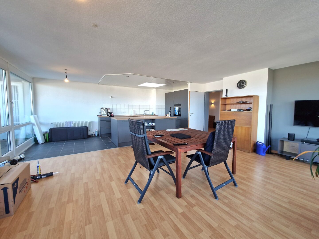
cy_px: 120
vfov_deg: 89.9
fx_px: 120
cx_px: 160
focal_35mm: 13
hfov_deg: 106.2
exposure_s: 1/100
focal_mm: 2.2
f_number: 2.2
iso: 80
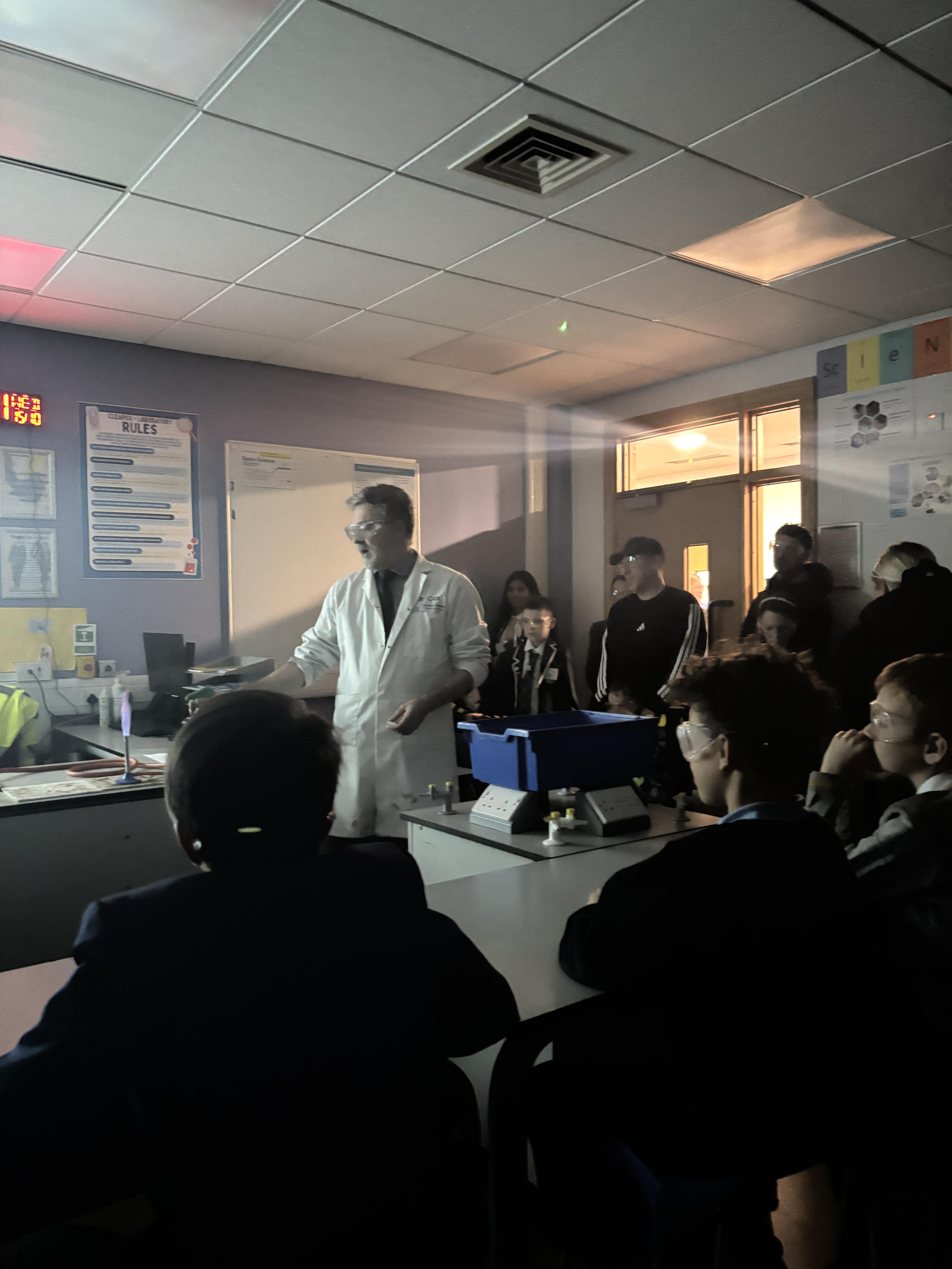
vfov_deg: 67.3
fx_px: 953
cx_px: 476
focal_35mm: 26
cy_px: 634
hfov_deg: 53.1
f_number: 1.6
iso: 1000
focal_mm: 5.96
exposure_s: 1/25
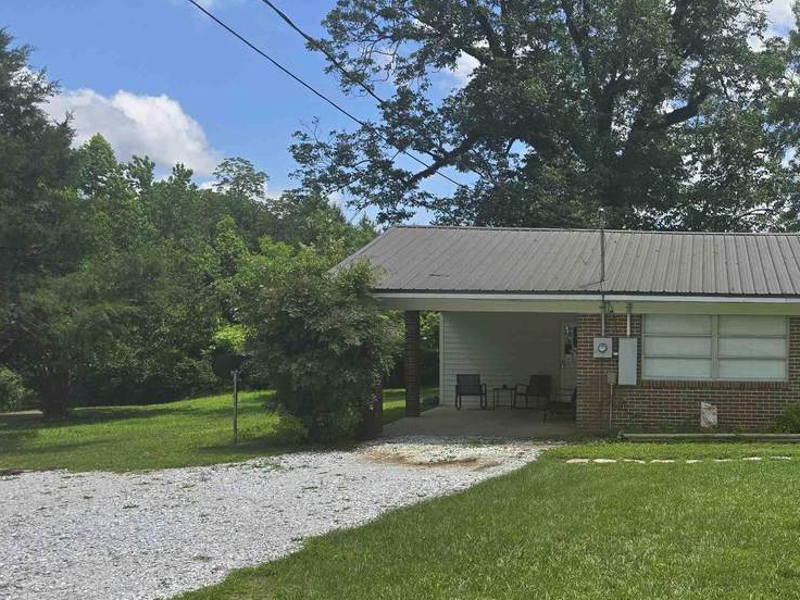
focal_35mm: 40
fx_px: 924
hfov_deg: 44.0
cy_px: 341
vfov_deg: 35.9
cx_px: 668
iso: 12
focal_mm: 6.3
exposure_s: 1/779
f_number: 1.7
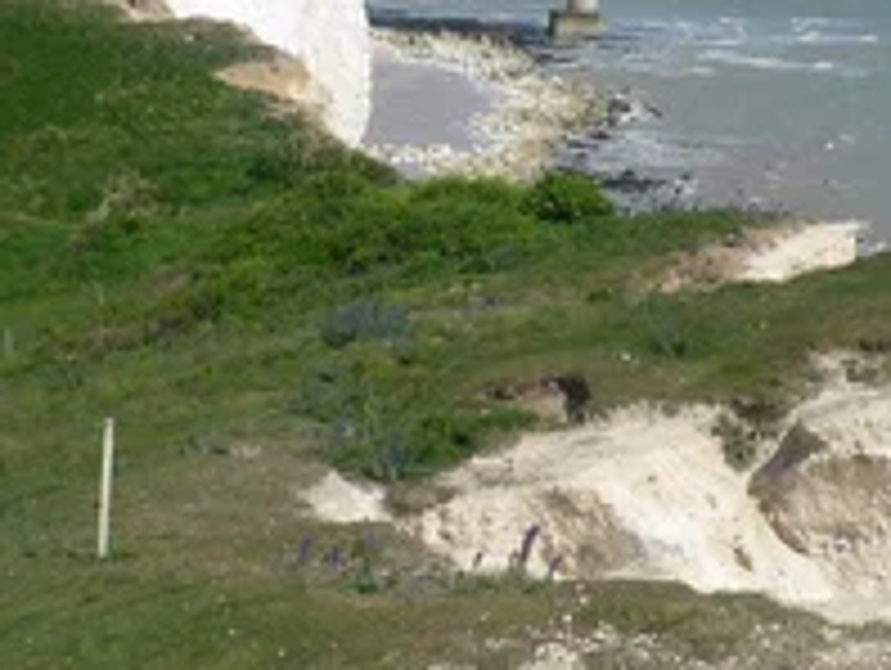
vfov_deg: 13.6
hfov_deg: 18.0
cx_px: 572
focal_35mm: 109
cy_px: 252
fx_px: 2809
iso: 80
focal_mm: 8
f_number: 10
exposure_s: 1/160
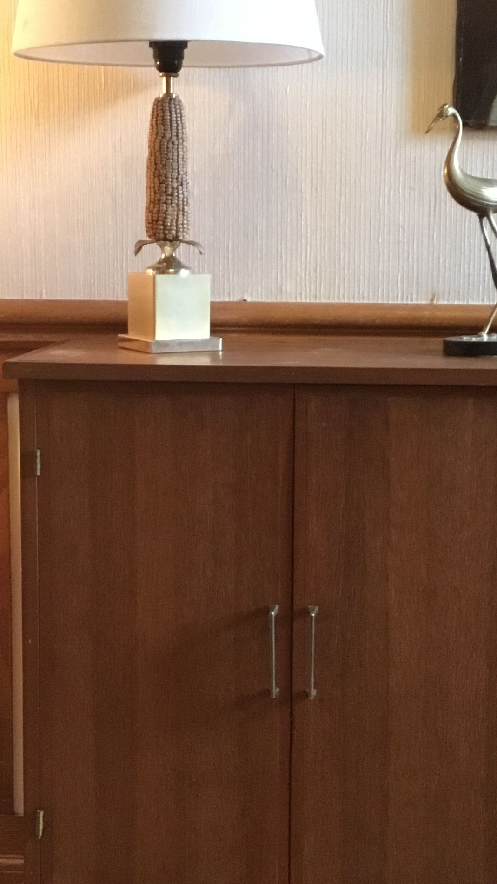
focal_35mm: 58
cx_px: 291
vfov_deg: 36.0
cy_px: 420
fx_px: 1359
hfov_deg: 20.7
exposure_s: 1/17
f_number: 2.4
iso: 250
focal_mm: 3.3
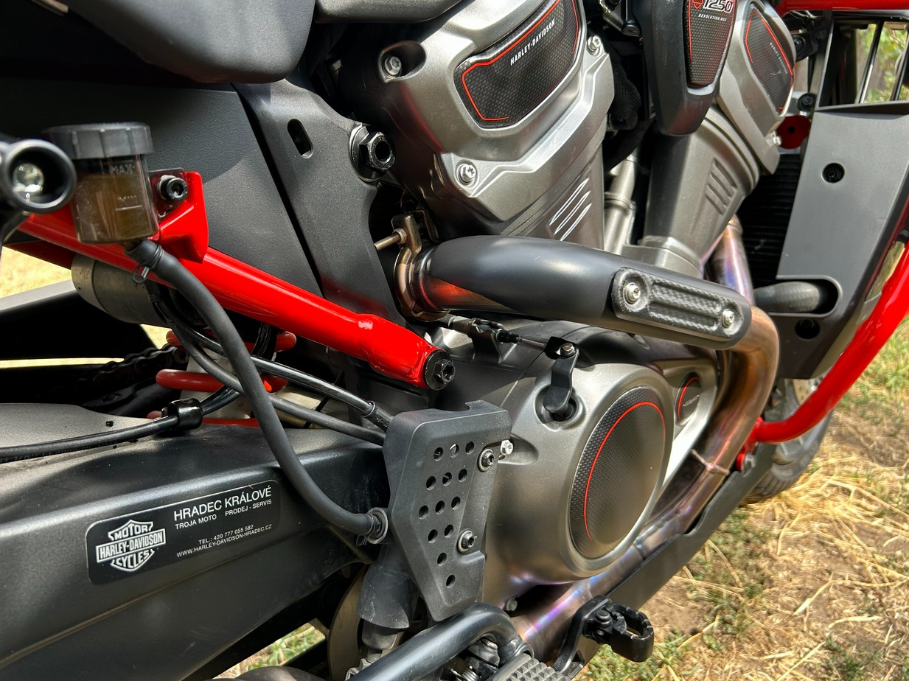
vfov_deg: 51.3
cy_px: 348
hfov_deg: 65.3
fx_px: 709
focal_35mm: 27
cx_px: 462
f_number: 1.5
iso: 50
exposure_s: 1/342
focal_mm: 5.7
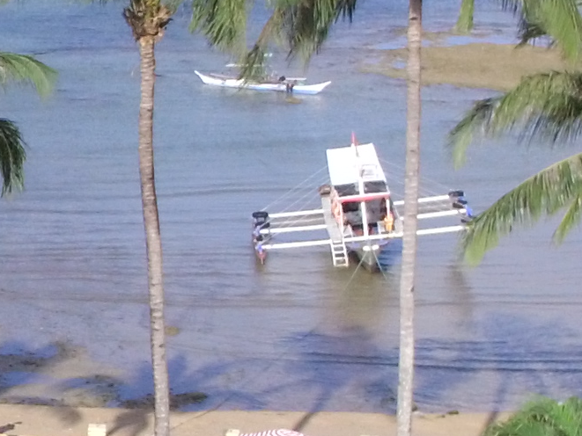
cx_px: -357
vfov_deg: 12.2
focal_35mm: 121
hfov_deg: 14.8
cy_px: 289
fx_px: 2035
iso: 100
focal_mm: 3.61
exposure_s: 1/1241
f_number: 2.8
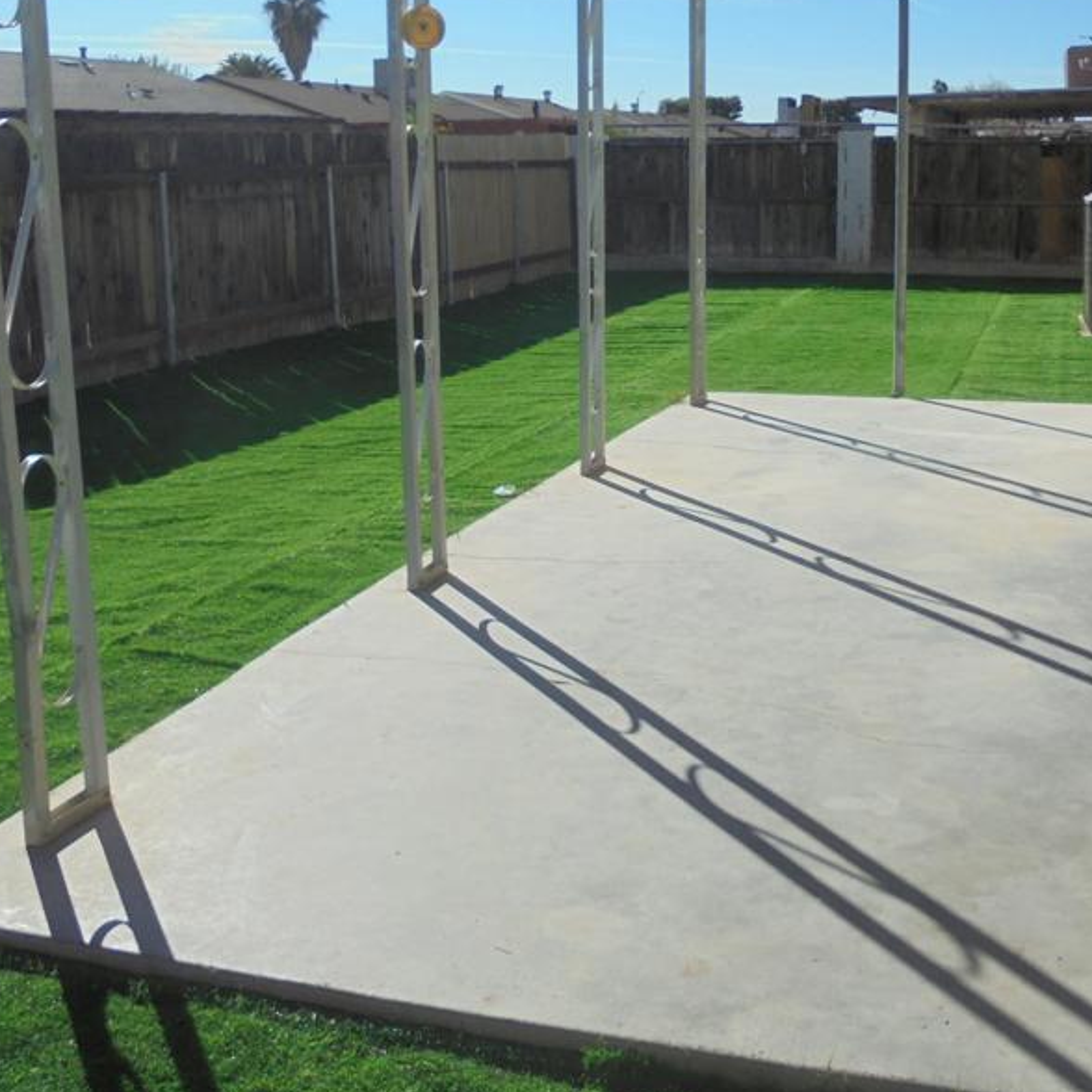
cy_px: 420
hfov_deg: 41.8
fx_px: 1428
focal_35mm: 40
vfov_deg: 41.6
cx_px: 624
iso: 100
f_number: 11.5
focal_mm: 4.6
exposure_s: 1/160
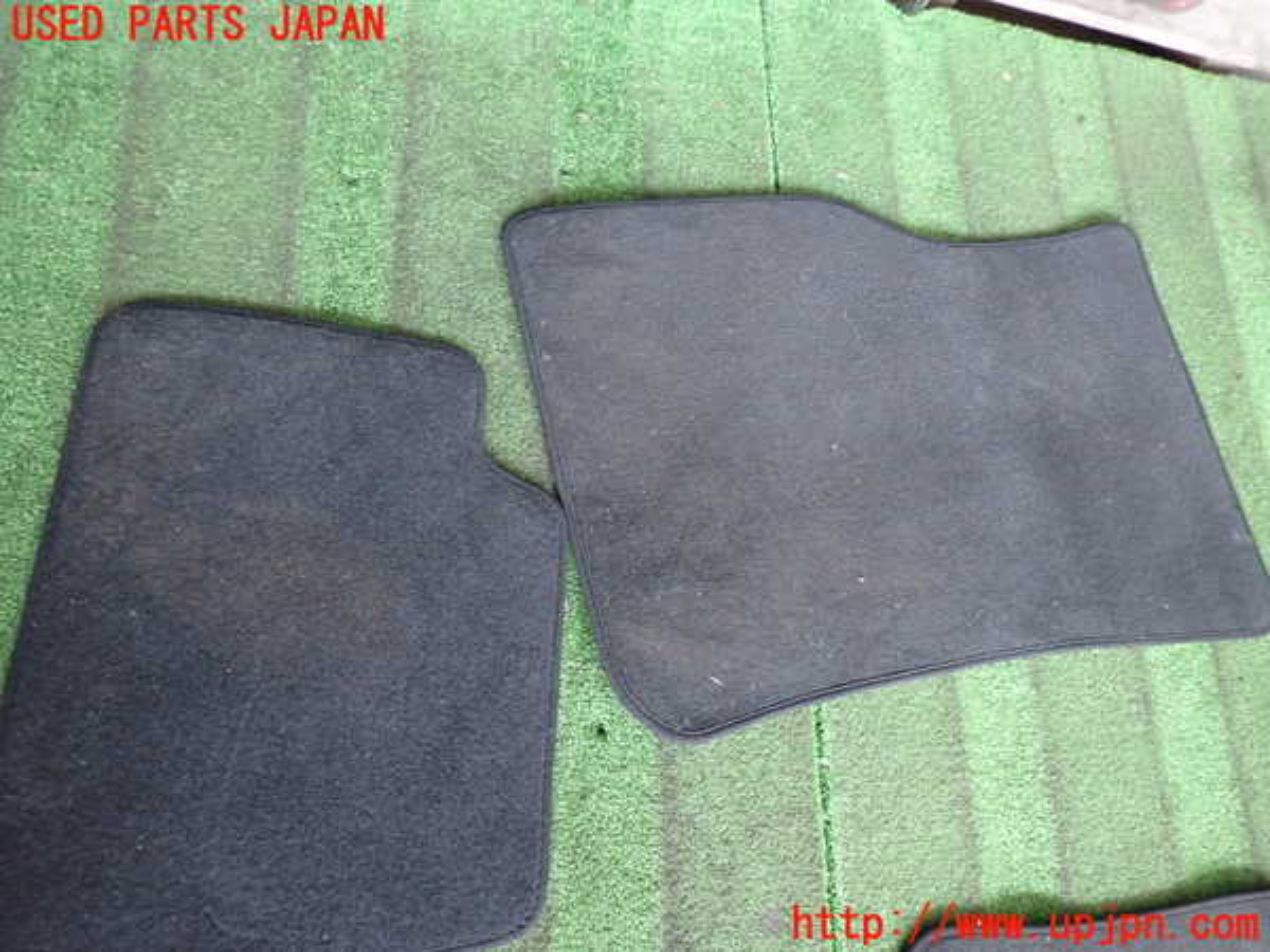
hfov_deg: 69.4
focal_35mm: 25
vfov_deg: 54.9
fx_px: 917
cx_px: 635
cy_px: 476
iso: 800
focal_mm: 4.5
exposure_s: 1/100
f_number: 2
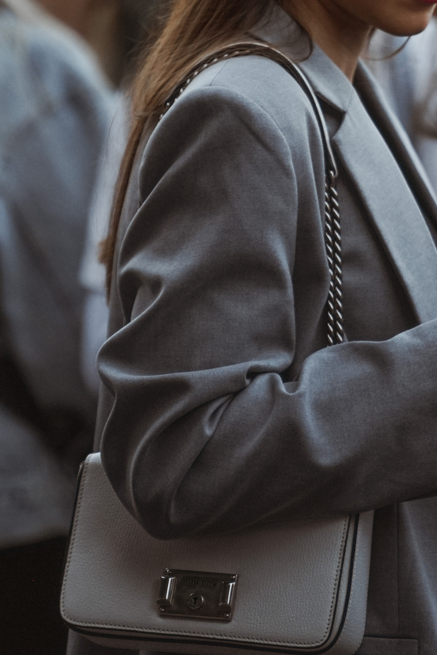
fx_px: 6573
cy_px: 196
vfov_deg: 5.7
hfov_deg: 3.8
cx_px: 370
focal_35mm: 361
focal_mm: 200
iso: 640
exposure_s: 1/400
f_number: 4
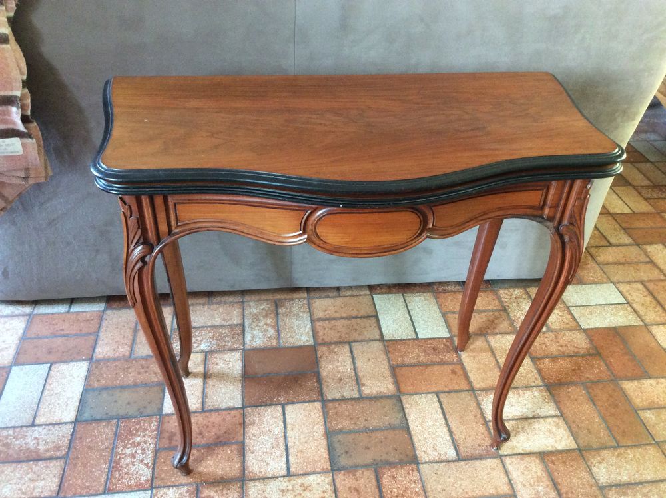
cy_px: 249
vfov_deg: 44.1
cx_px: 333
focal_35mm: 32
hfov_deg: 56.9
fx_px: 615
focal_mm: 3.3
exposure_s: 1/25
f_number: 2.4
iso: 250
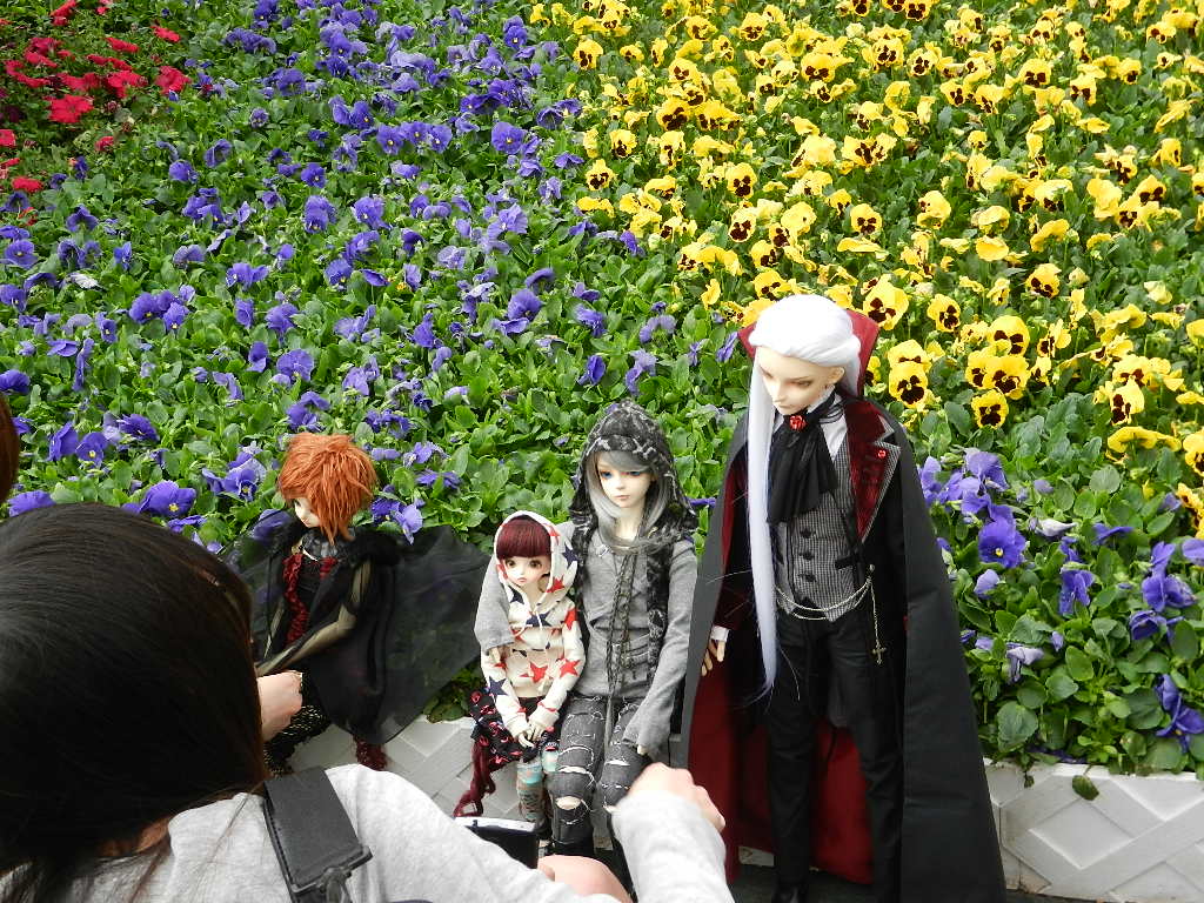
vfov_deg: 32.2
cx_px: 602
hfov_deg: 42.1
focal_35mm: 45
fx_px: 1565
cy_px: 452
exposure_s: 1/320
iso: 160
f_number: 4.2
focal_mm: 8.2
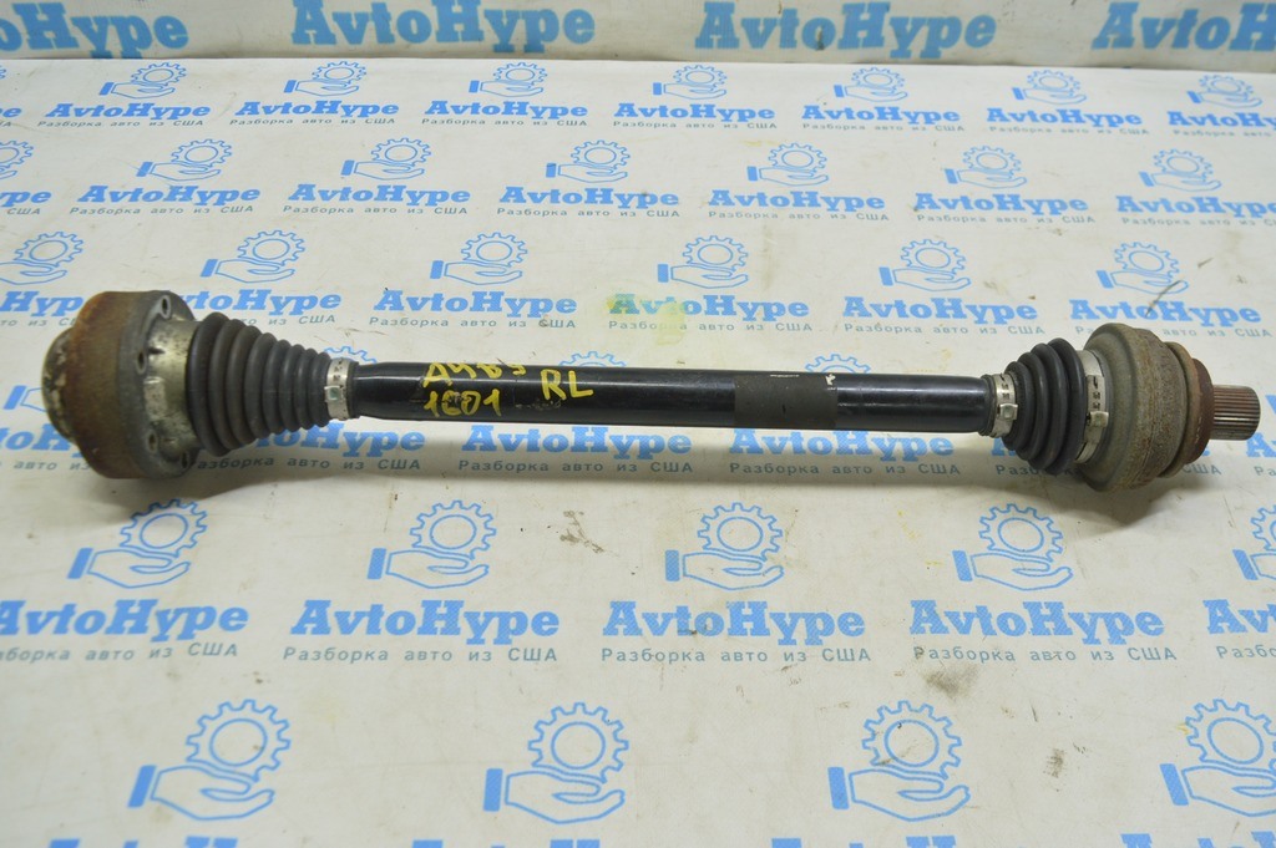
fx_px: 1169
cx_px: 638
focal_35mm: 33
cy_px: 424
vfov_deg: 39.9
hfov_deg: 57.3
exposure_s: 1/20
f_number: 5.6
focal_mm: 22
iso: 400
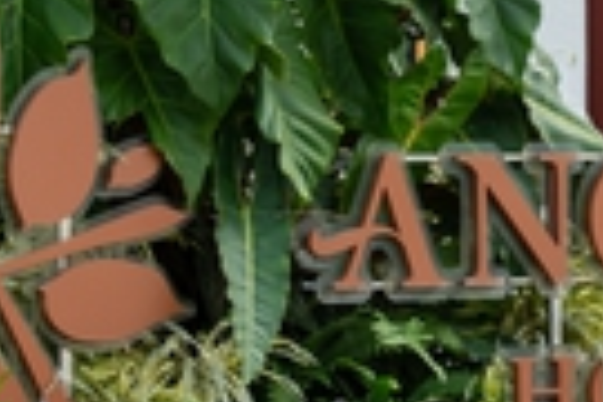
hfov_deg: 6.9
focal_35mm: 290
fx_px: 4857
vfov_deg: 4.7
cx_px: 1041
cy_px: 185
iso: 400
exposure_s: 1/640
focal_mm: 61
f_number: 3.5
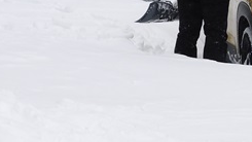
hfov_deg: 7.6
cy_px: -83
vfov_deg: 4.3
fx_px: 1890
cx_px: -45
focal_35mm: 283
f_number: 10
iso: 200
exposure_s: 1/200
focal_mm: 55
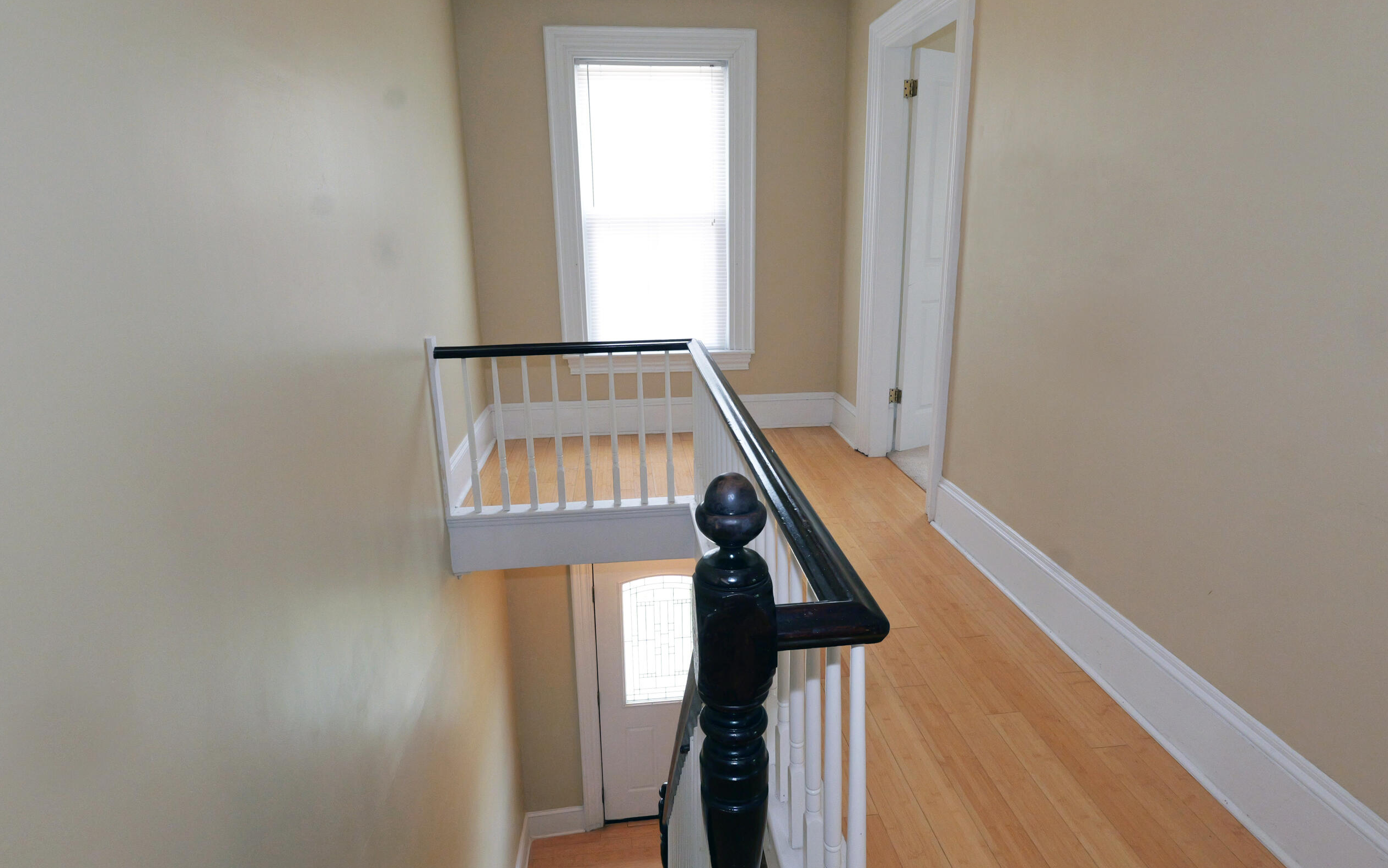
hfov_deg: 94.3
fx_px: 643
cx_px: 720
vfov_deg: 67.7
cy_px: 497
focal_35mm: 17
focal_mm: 14
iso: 3200
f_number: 10
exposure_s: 1/80
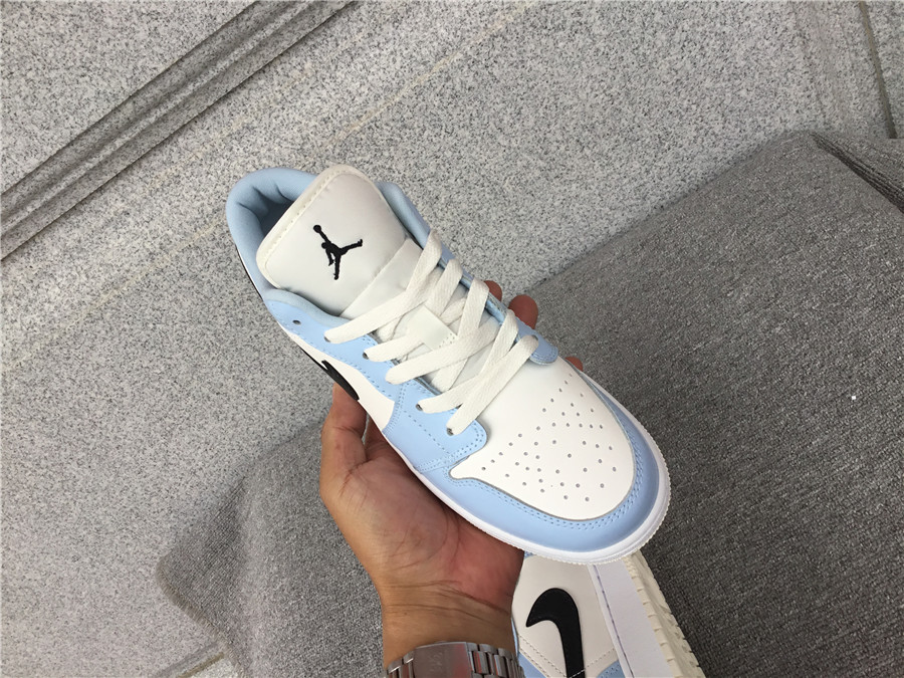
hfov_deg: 58.4
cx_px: 452
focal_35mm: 31
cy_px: 339
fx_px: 810
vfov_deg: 45.4
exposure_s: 1/151
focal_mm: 3.3
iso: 25
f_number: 2.4
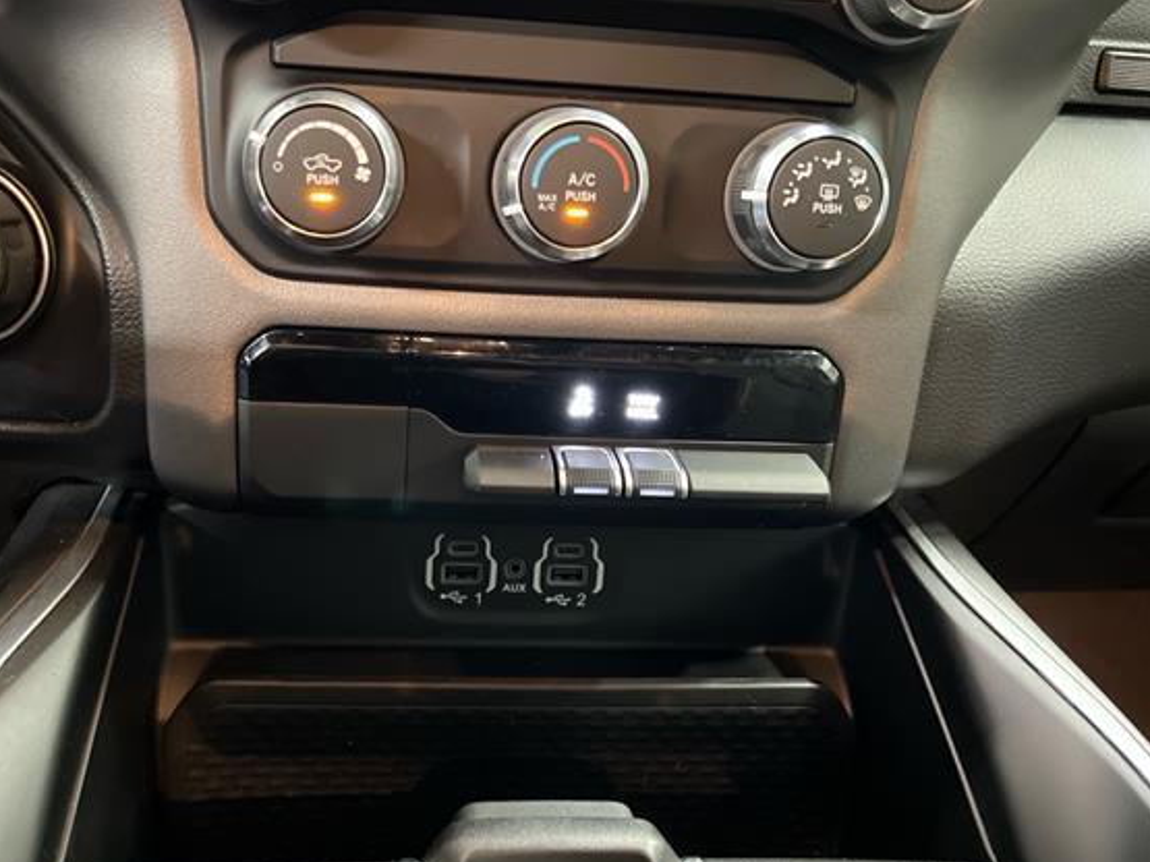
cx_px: 491
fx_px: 996
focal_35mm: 30
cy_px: 427
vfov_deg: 46.8
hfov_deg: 59.7
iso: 1600
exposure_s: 1/15
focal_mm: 5.7
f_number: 1.5
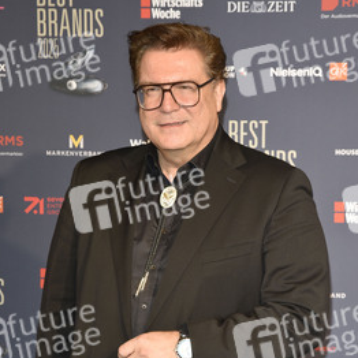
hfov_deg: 14.2
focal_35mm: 123
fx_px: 1439
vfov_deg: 14.1
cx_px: 179
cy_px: 269
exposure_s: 1/250
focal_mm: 95
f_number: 7.1
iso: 1250
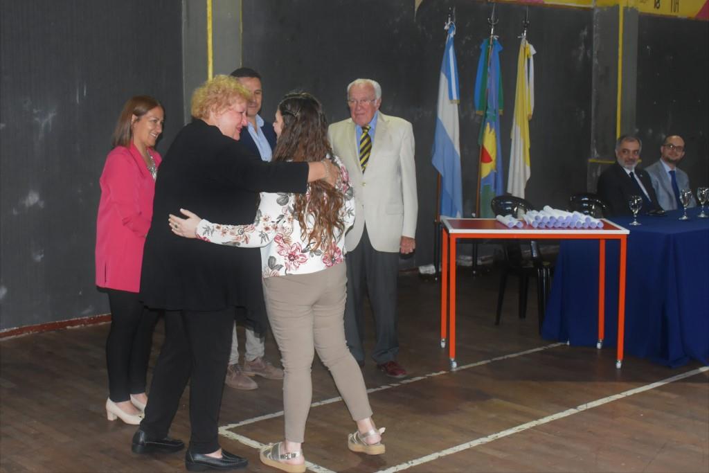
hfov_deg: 43.6
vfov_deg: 29.9
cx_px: 354
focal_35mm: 45
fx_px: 886
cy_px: 236
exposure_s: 1/60
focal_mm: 30
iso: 3200
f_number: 7.1
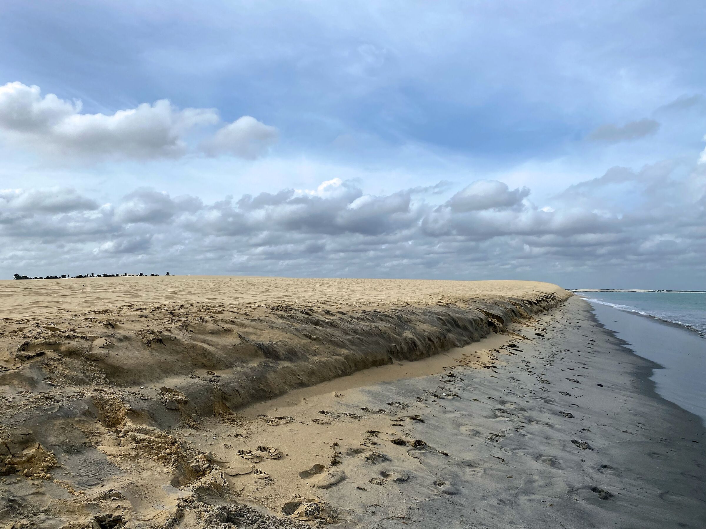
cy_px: 264
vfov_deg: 53.1
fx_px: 530
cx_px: 353
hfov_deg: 67.3
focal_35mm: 26
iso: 32
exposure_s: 1/6061
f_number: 1.8
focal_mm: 4.25
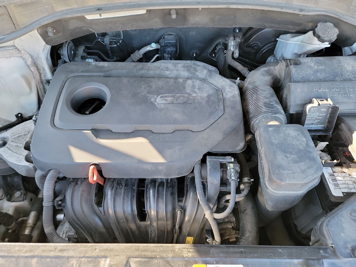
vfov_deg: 56.8
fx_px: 247
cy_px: 134
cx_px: 178
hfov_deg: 71.6
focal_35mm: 24
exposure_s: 1/59
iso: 231
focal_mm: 6.7
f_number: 1.8
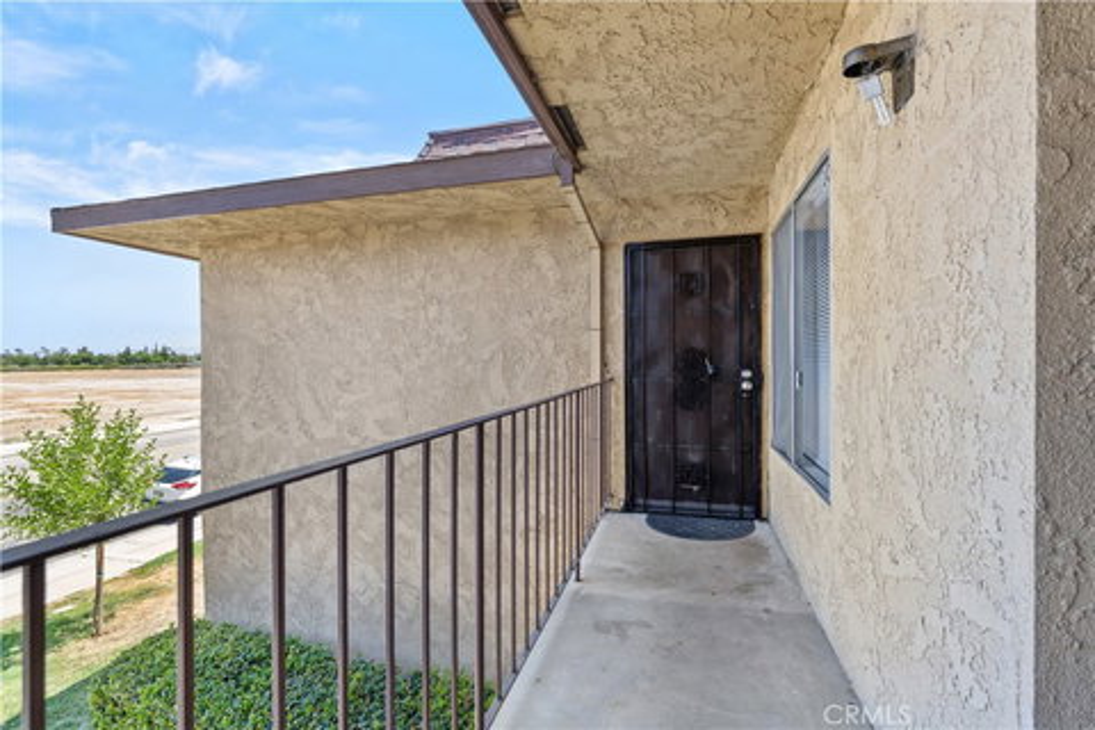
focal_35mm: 16
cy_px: 365
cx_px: 548
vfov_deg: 72.1
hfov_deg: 95.0
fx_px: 502
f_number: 5.6
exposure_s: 1/125
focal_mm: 16.5
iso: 100
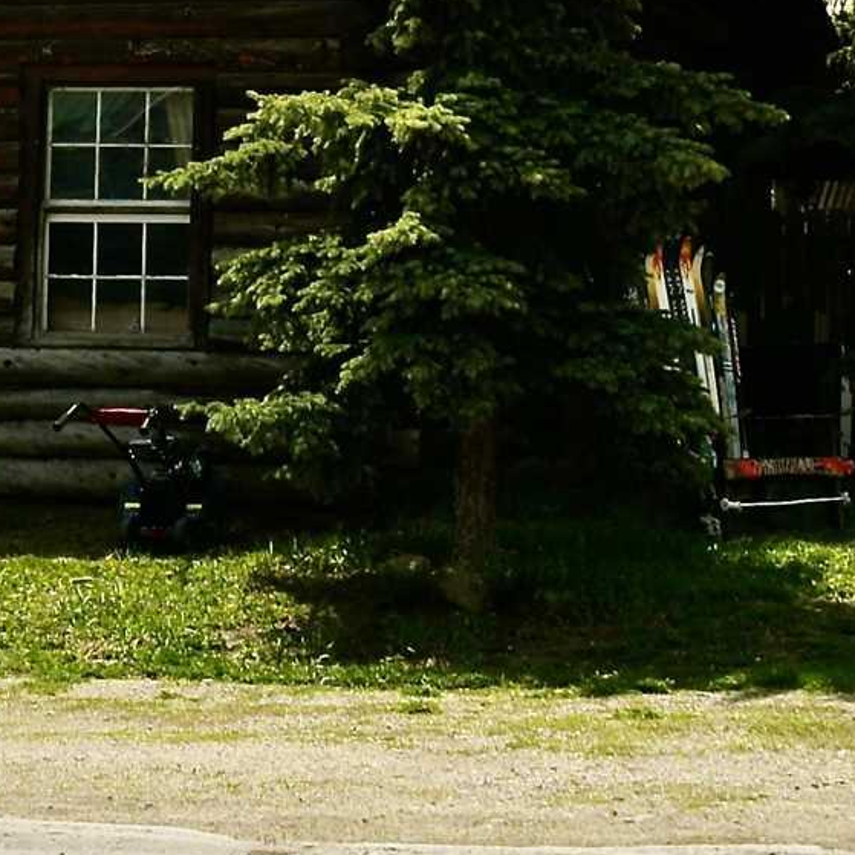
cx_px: 55
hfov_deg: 11.3
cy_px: -303
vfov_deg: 11.0
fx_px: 4303
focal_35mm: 154
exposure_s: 1/500
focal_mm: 22
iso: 100
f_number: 7.1
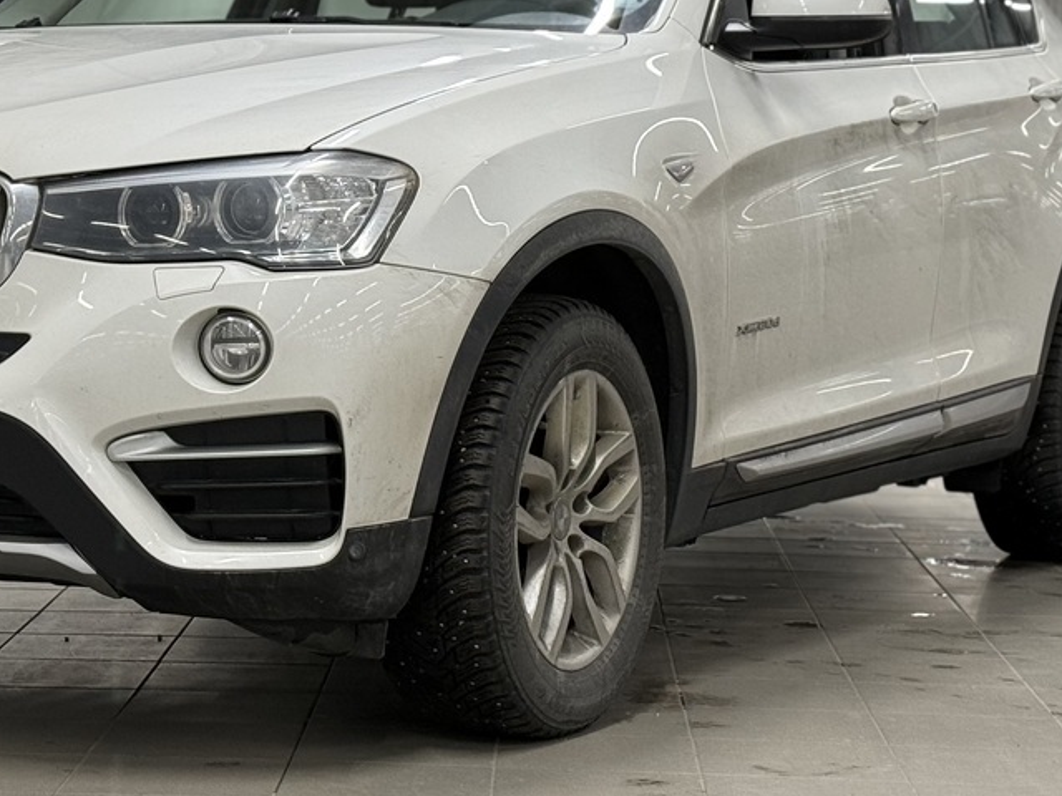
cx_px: 360
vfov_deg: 13.6
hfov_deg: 18.2
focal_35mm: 108
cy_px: 139
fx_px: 3313
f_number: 1.78
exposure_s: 1/100
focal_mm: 6.76
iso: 80
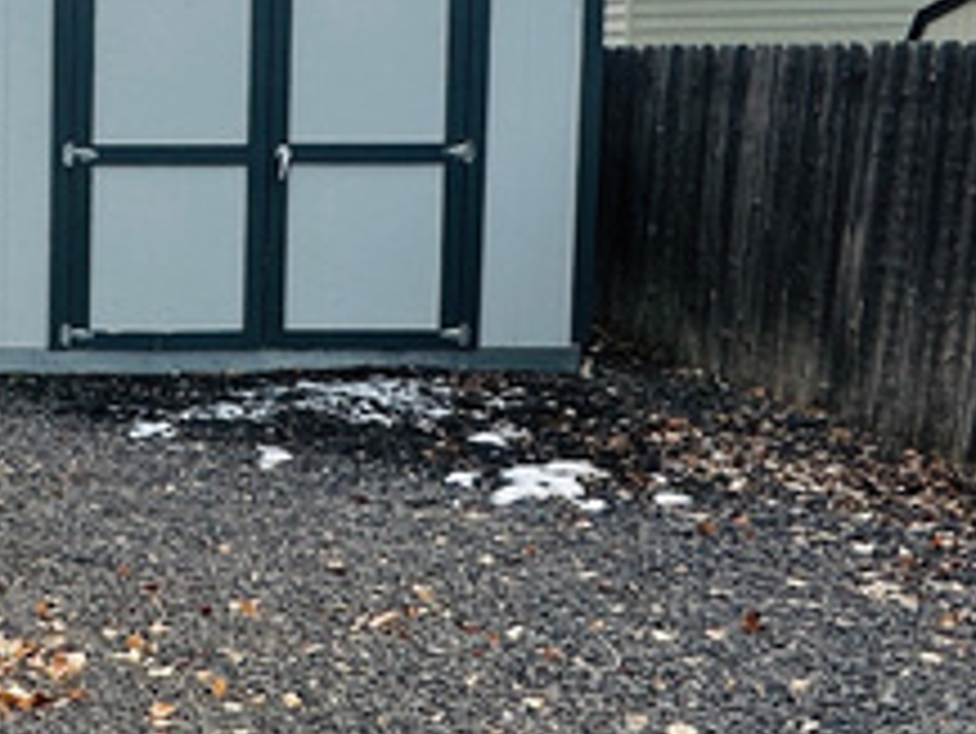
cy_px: 230
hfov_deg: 25.1
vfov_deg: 22.2
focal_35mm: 66
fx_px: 1862
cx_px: -319
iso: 50
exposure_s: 1/1825
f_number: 2.2
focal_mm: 2.22
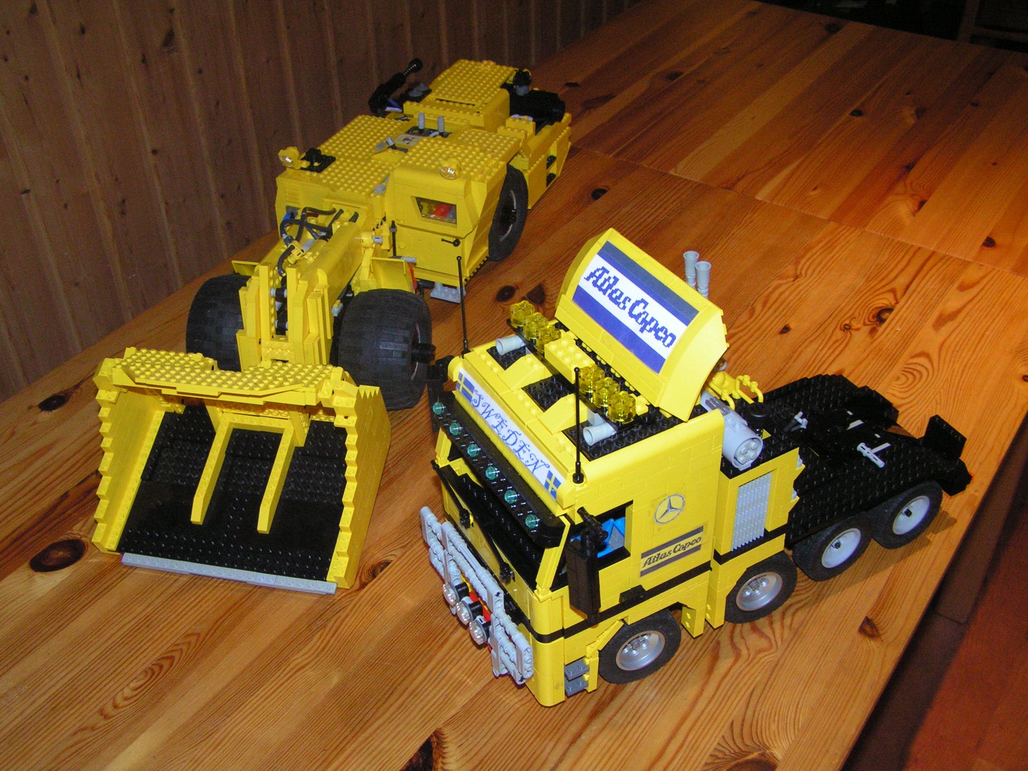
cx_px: 514
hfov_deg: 49.0
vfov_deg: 37.7
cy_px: 386
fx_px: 1128
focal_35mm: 38
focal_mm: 6.3
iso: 200
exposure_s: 1/40
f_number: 2.8
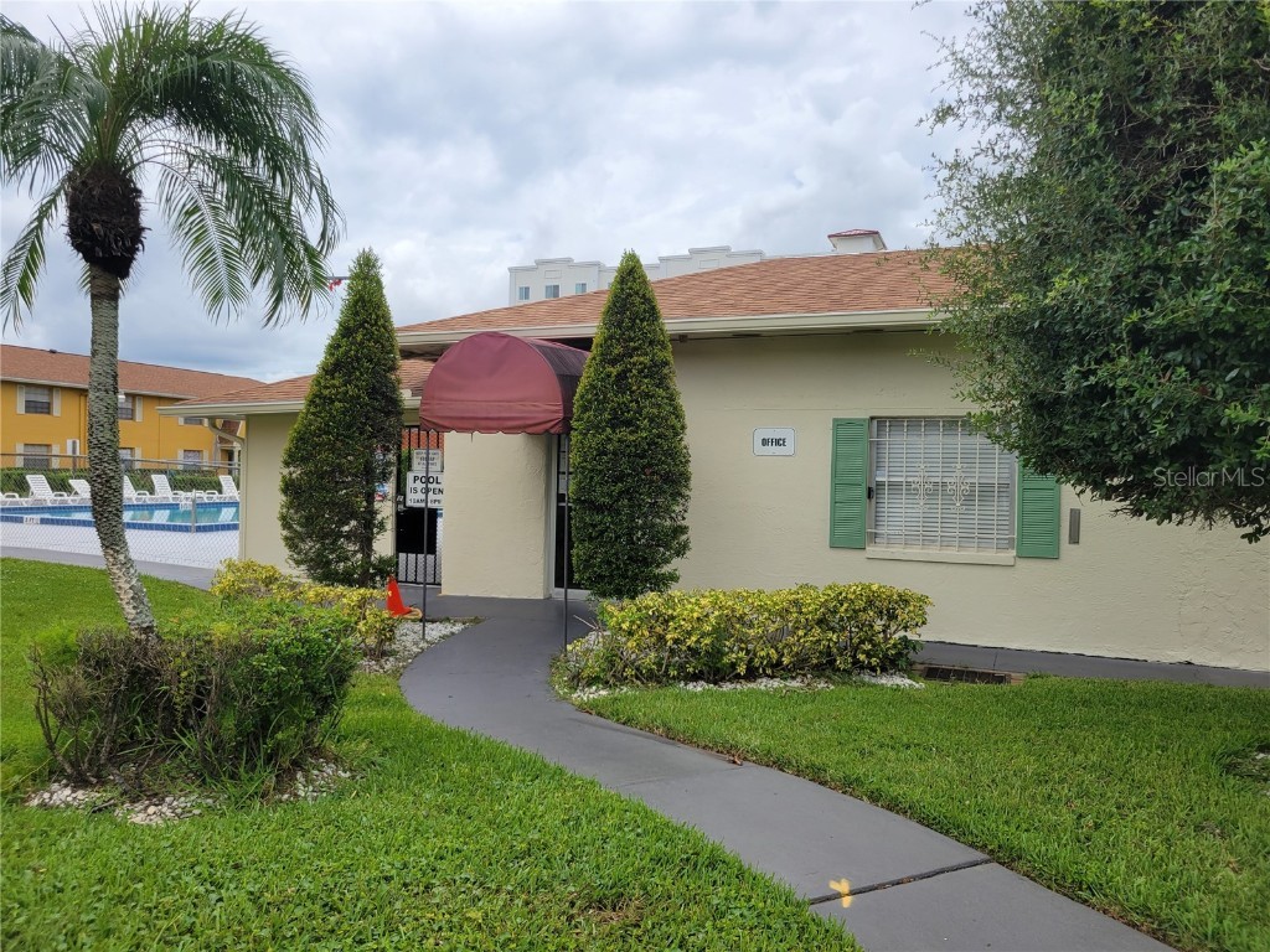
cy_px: 476
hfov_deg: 67.3
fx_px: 954
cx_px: 635
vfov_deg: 53.1
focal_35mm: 26
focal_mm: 5.4
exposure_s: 1/2088
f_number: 1.8
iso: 40
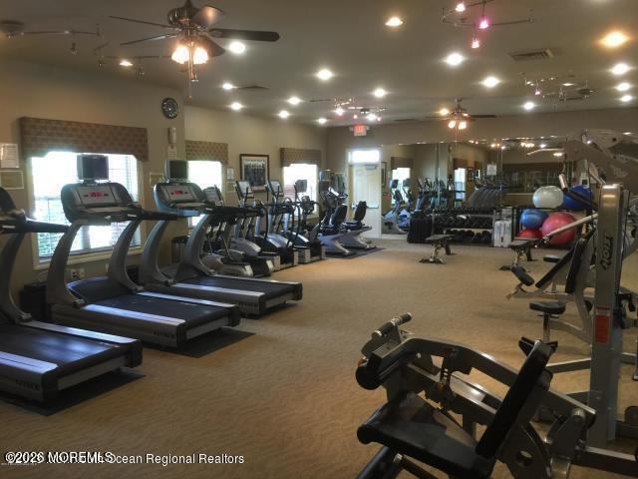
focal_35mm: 29
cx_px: 319
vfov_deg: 48.2
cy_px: 240
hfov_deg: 61.7
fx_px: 534
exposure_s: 1/15
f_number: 2.2
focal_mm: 4.15
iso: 64
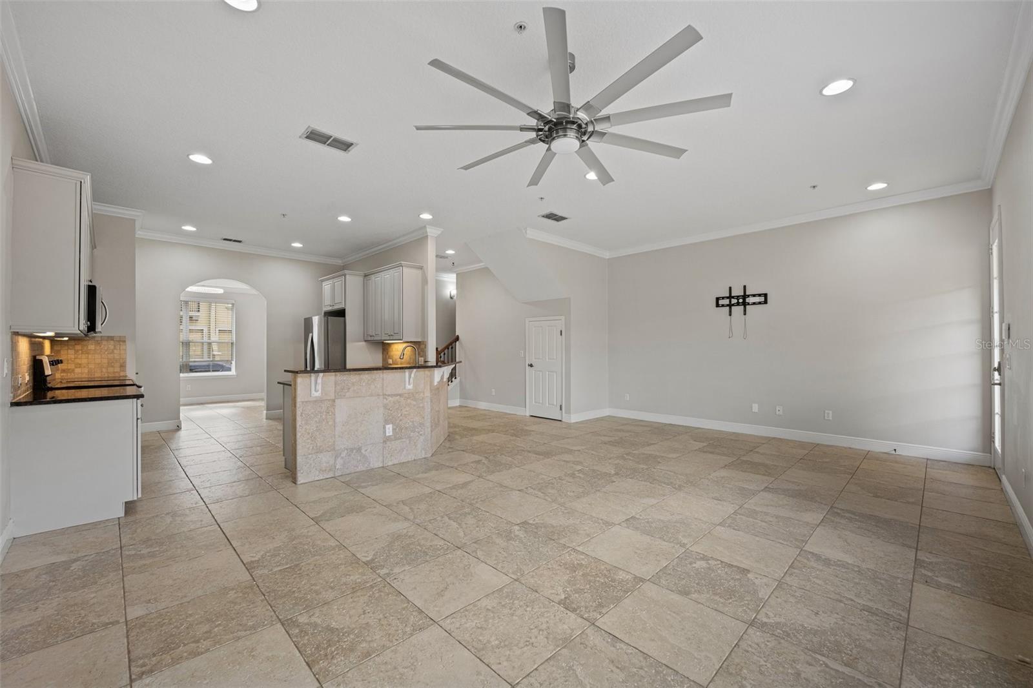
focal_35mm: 14
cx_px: 516
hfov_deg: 104.3
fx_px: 402
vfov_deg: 81.2
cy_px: 344
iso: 400
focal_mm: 14
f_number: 8
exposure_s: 1/8
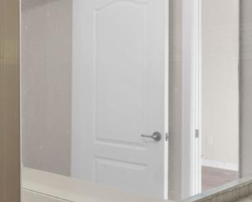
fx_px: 433
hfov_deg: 31.4
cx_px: 42
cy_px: 71
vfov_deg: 26.1
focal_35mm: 58
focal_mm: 14
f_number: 6.3
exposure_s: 1/4
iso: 320
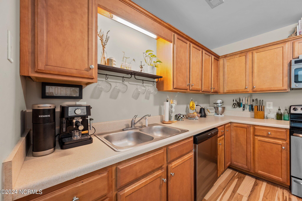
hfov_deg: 104.3
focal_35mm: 14
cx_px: 151
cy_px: 100
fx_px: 117
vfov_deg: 81.2
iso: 640
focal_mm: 14
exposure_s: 1/1.67
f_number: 7.1
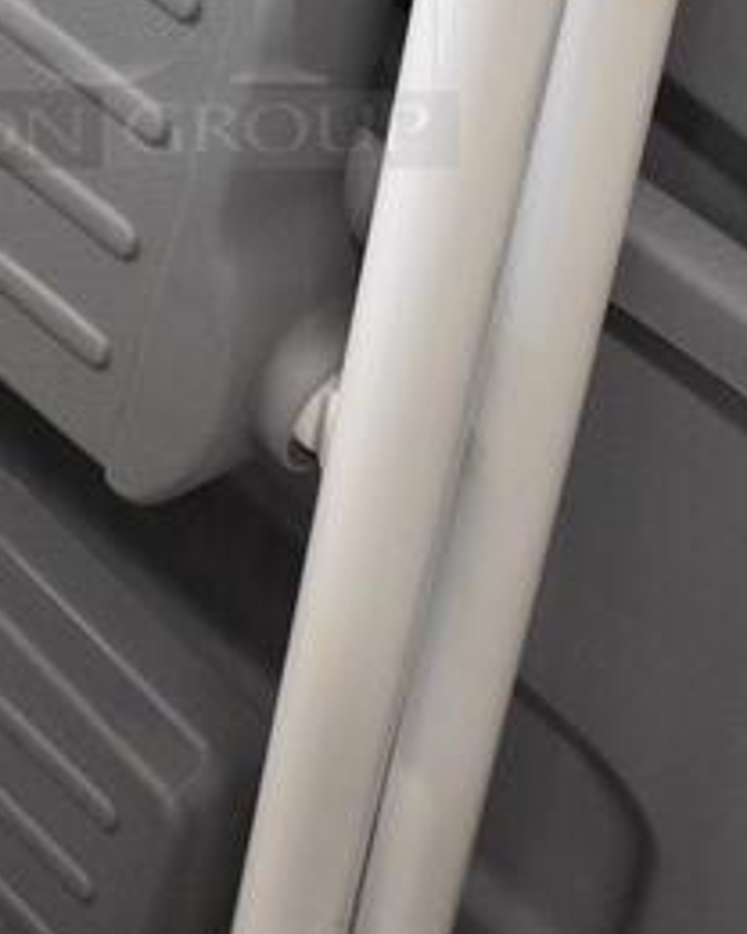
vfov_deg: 20.7
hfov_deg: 17.0
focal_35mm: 89
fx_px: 2460
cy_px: -20
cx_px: 61
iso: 2500
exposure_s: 1/125
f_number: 3.5
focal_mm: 18
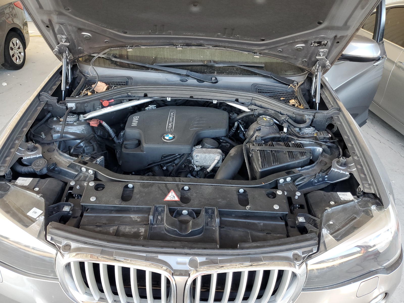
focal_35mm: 26
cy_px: 152
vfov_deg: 53.1
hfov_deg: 67.3
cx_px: 202
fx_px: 303
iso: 65
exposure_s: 1/120
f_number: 1.5
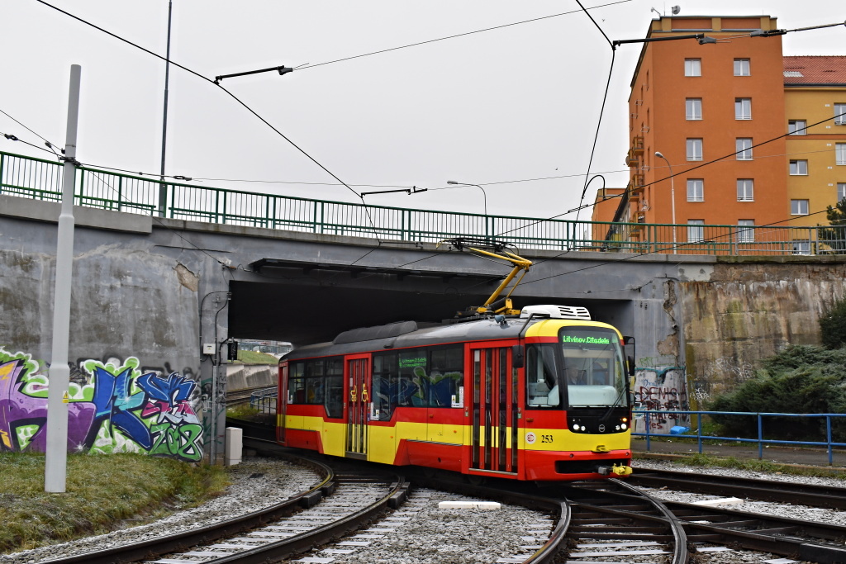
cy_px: 282
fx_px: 811
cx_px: 423
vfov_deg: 38.4
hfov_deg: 55.1
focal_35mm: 34
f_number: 7.1
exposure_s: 1/200
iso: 400
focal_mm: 23
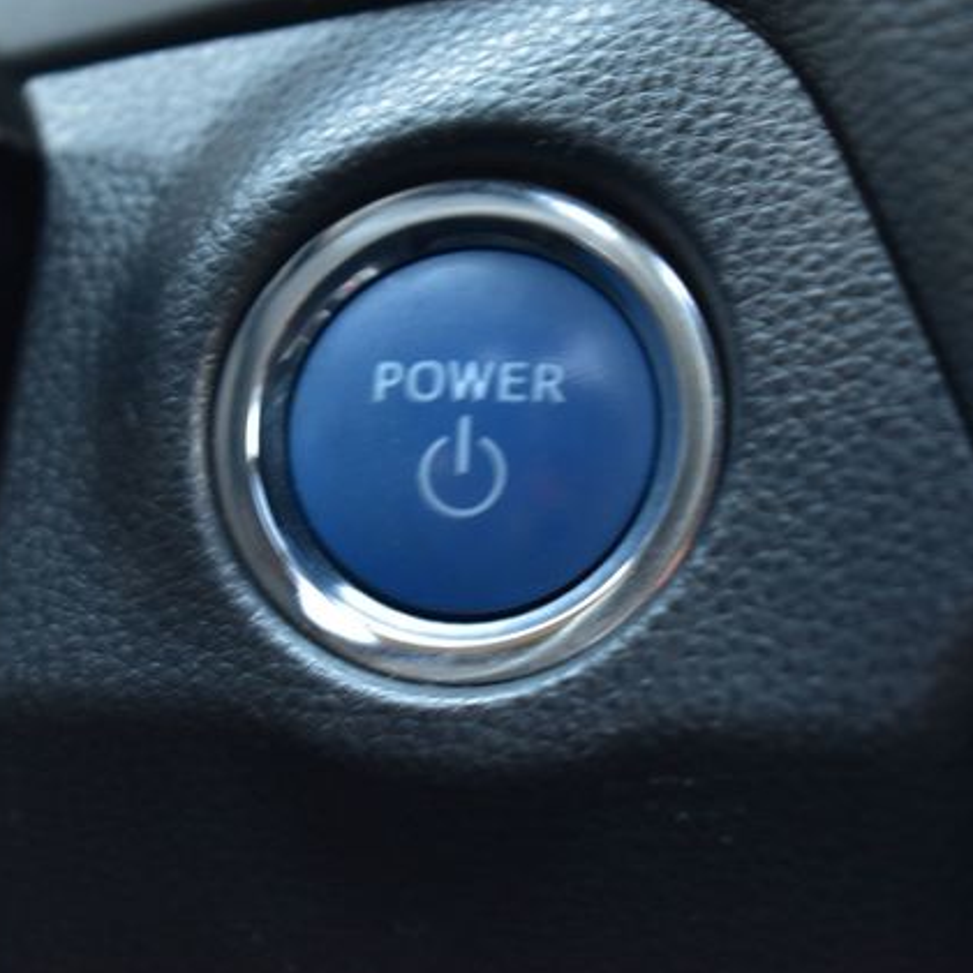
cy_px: 488
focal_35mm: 107
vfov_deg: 16.3
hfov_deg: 16.3
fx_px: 3391
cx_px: 492
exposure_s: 1/8
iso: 1600
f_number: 5.6
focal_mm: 55
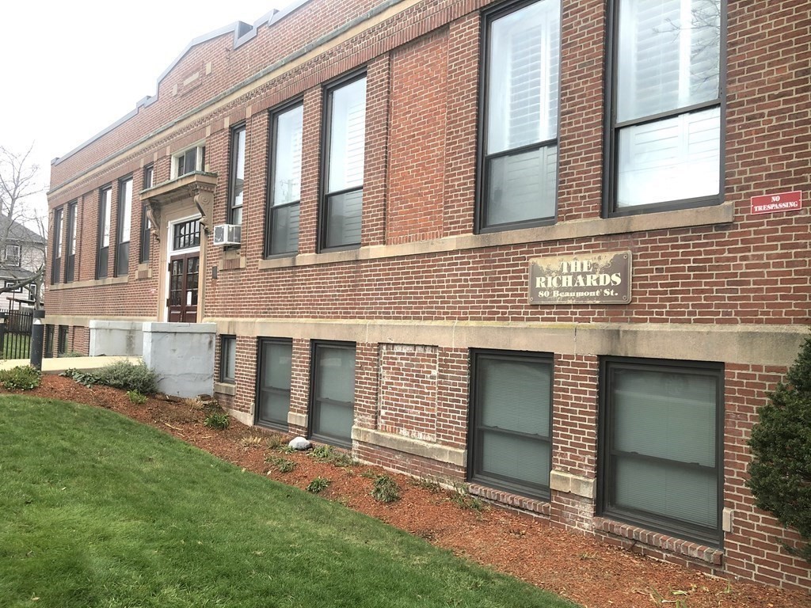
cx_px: 406
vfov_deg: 49.7
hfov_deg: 63.4
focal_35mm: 28
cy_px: 304
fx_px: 656
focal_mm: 4
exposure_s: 1/40
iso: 20
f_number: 1.8
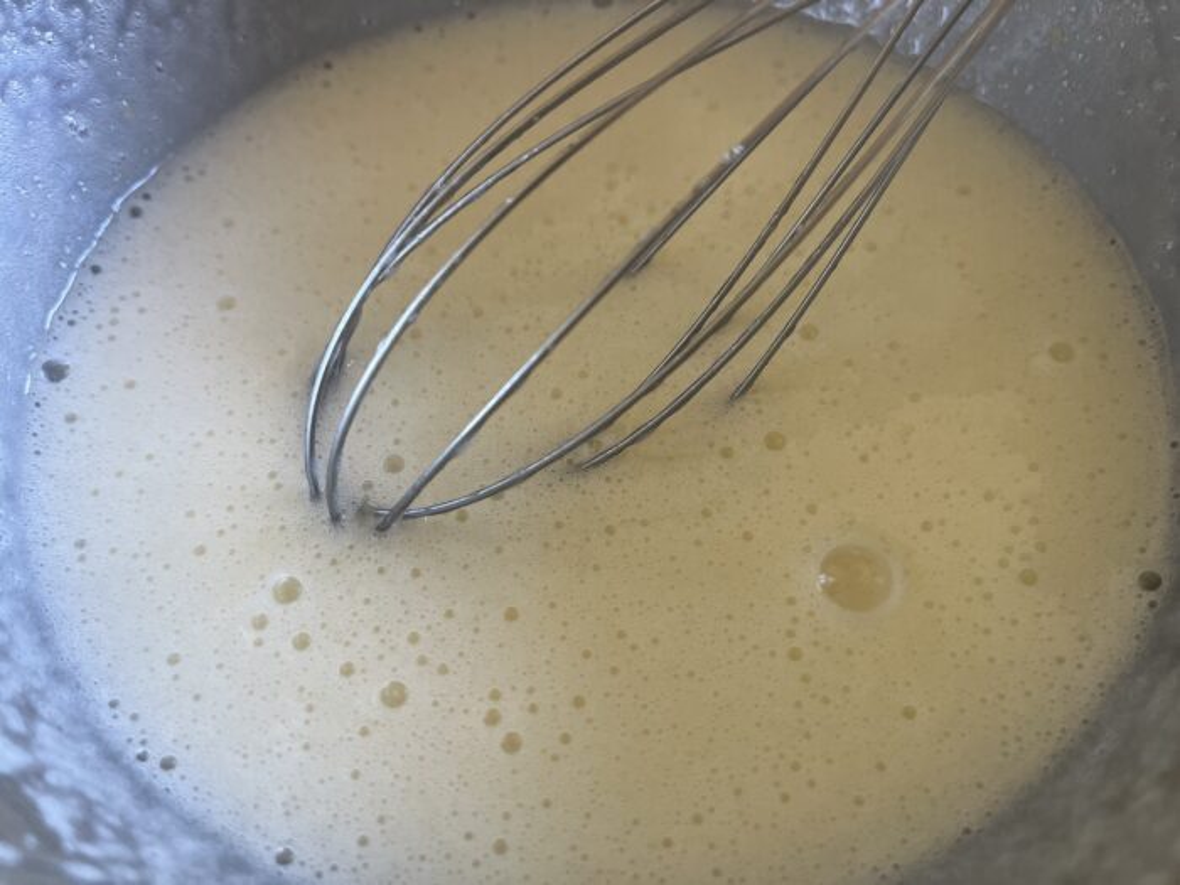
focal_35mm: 26
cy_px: 442
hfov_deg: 67.3
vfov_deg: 53.1
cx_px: 590
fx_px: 886
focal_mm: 5.1
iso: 160
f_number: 1.6
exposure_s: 1/60
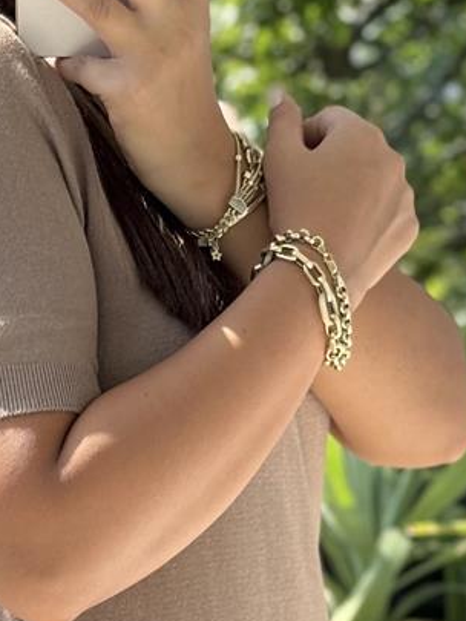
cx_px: 71
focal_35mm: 158
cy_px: 513
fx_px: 2834
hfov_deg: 9.4
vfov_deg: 12.4
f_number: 1.78
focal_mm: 6.76
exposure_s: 1/615
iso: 80
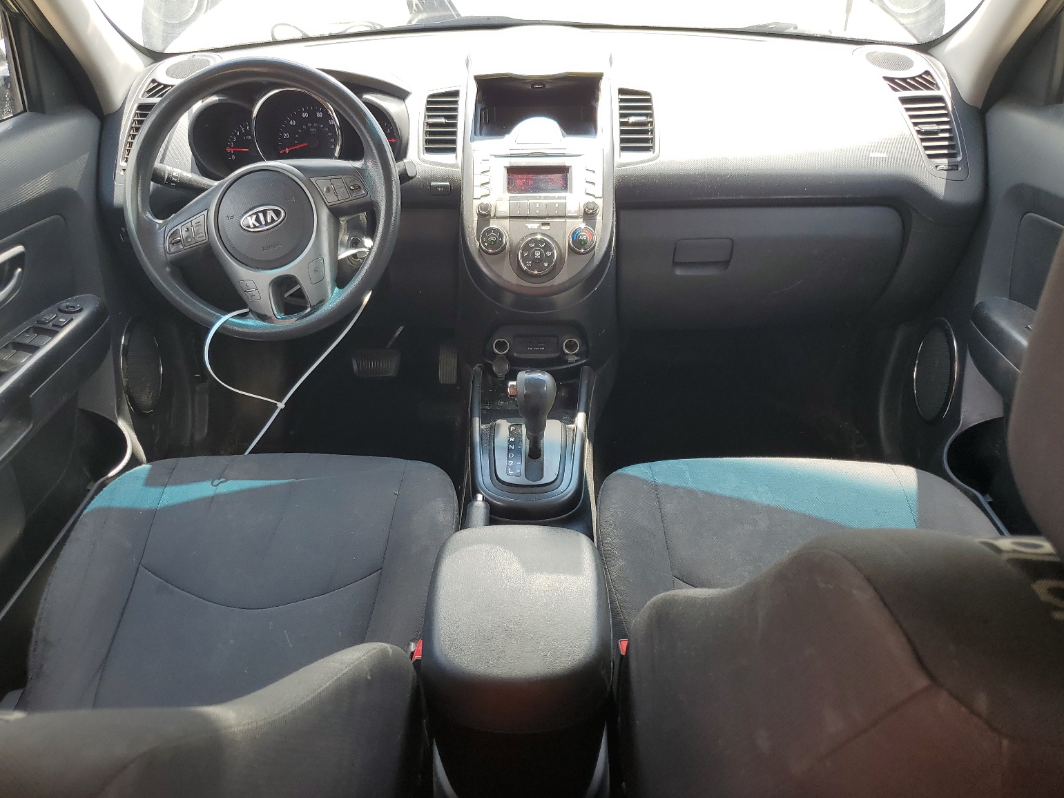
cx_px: 513
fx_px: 830
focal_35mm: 27
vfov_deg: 51.4
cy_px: 409
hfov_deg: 65.3
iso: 50
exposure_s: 1/270
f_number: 1.5
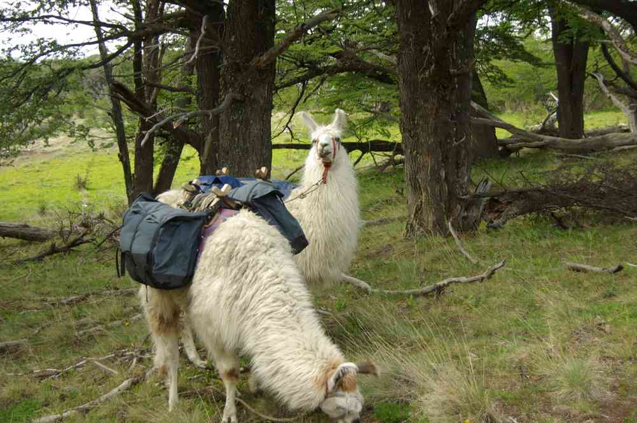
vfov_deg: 23.3
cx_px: 318
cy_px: 212
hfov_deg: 34.4
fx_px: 1029
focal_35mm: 58
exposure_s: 1/90
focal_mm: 38.8
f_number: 5.6
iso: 100
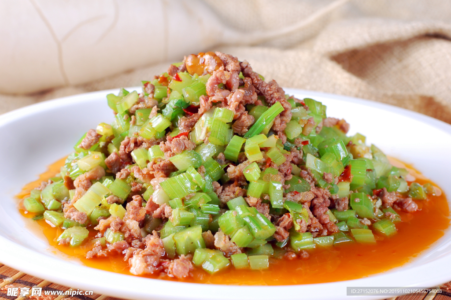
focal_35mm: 75
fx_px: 939
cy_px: 150
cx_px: 226
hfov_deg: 27.0
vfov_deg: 18.2
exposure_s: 1/500
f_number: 9
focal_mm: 50
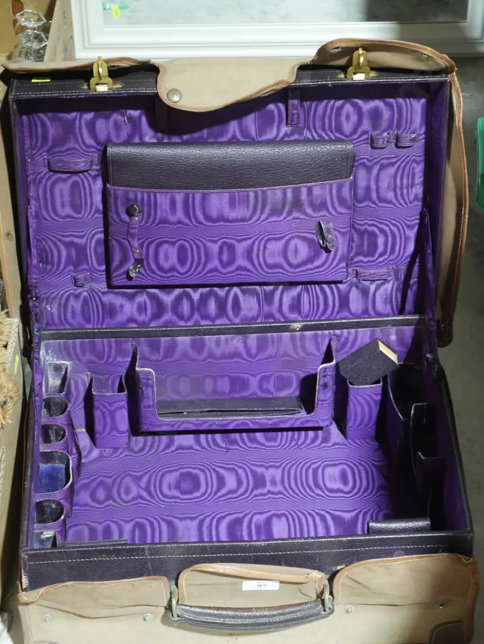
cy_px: 322
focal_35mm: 78
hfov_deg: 18.9
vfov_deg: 25.0
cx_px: 242
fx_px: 1453
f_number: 5.6
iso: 3200
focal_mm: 39
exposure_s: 1/40
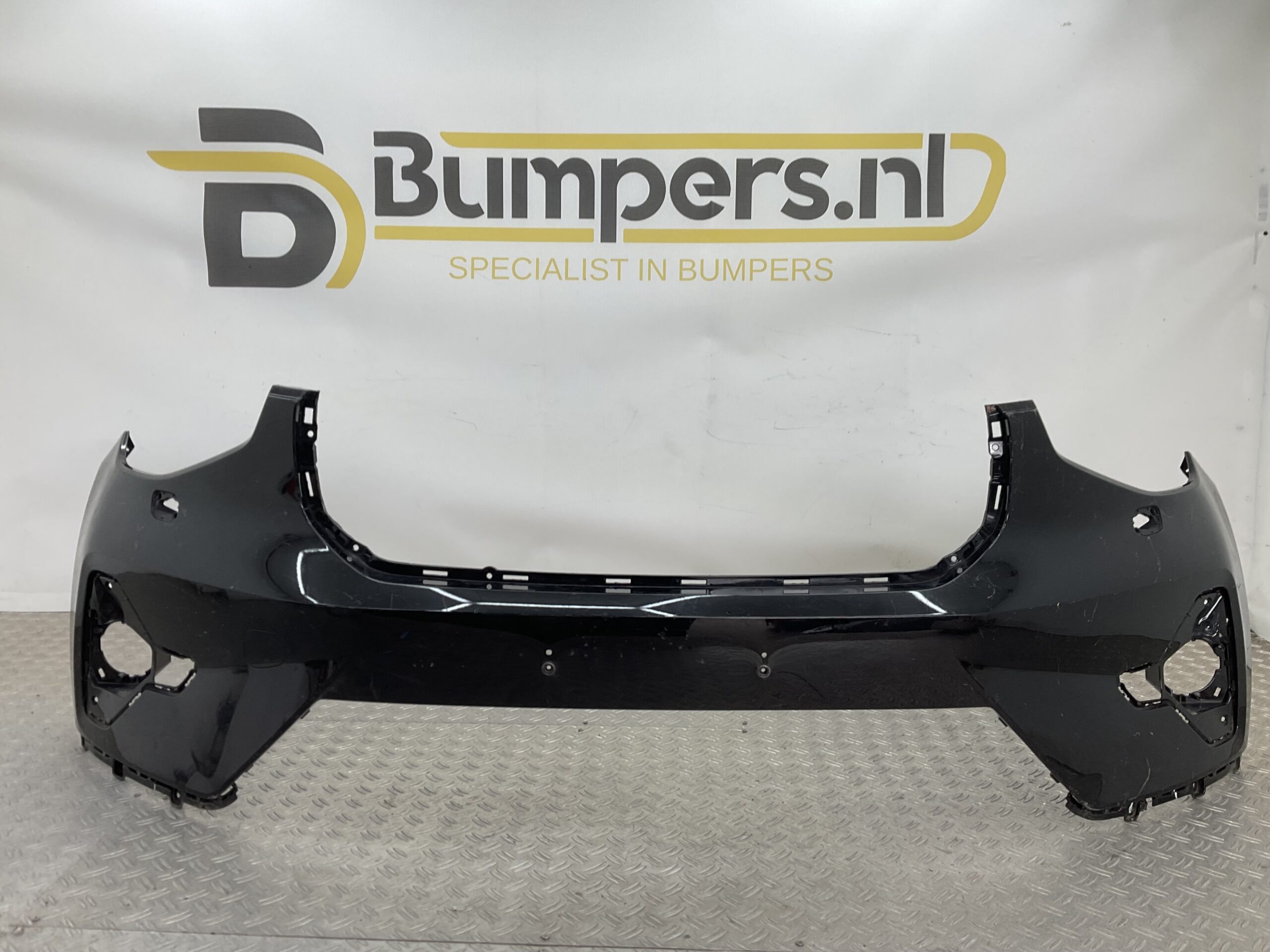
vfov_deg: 48.2
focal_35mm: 29
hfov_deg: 61.7
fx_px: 1064
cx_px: 635
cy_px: 476
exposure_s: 1/124
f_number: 1.8
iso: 16
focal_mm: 3
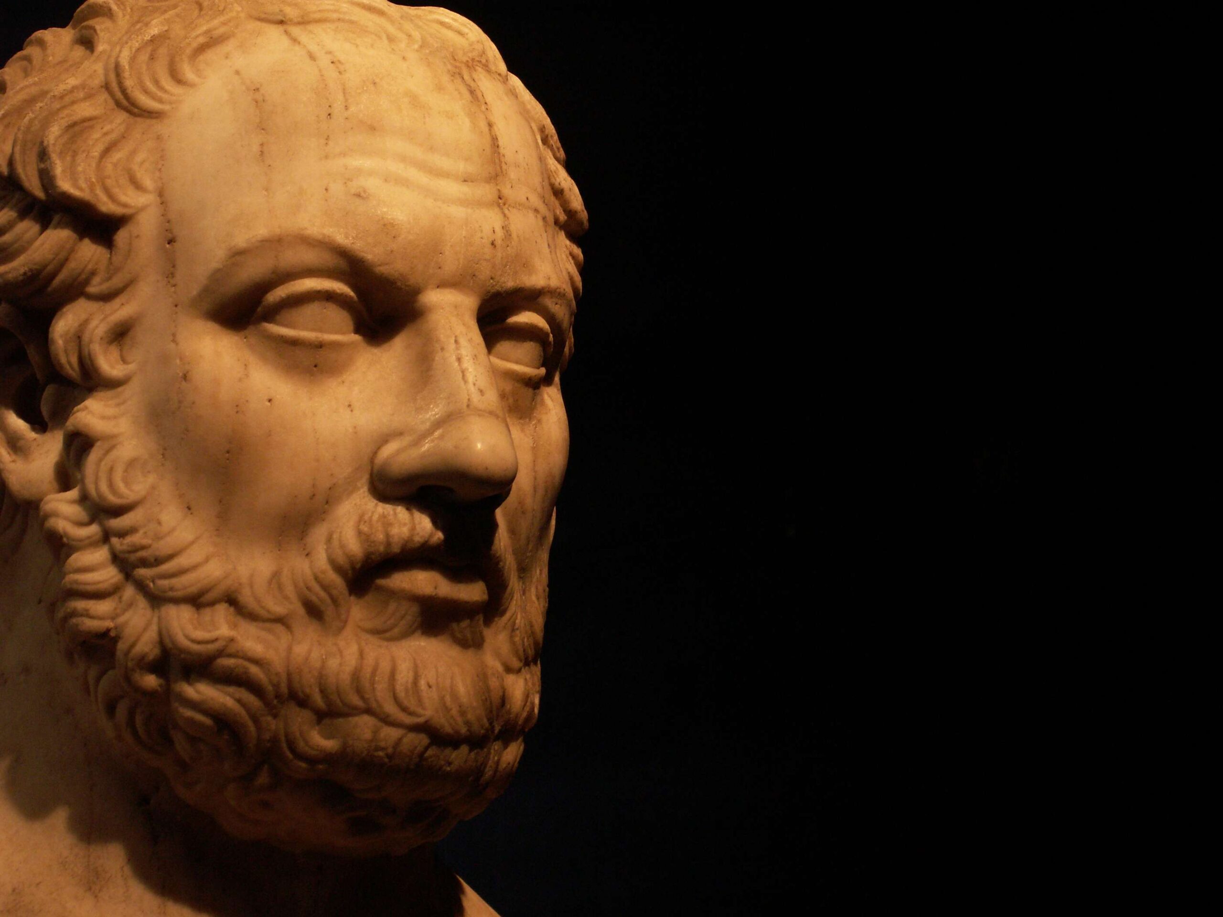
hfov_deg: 28.2
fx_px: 2438
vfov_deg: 21.3
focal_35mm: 69
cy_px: 458
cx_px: 612
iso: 100
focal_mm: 11.46
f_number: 3.2
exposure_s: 1/40
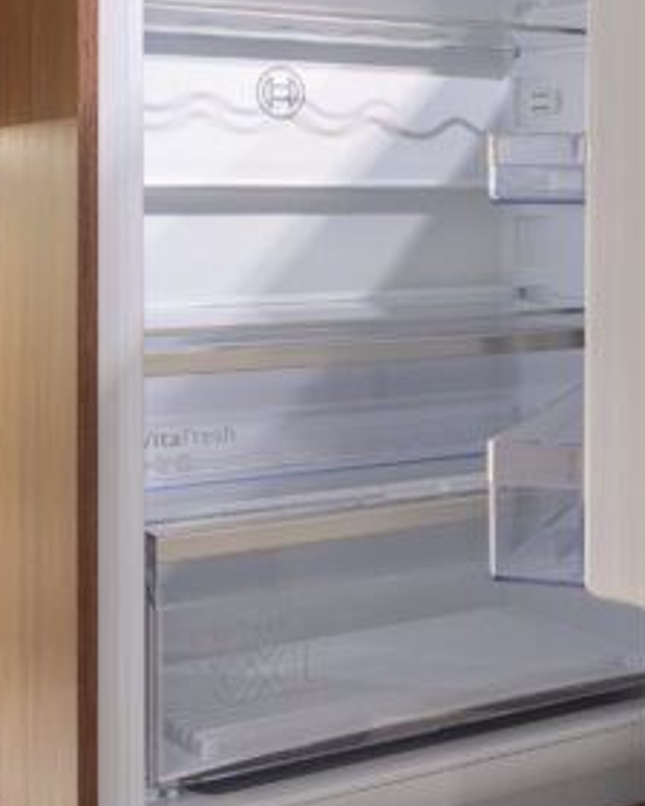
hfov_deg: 19.9
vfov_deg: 26.2
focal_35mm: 72
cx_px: 789
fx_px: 1718
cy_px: 232
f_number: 7.1
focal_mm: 21
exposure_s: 1/20
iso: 400
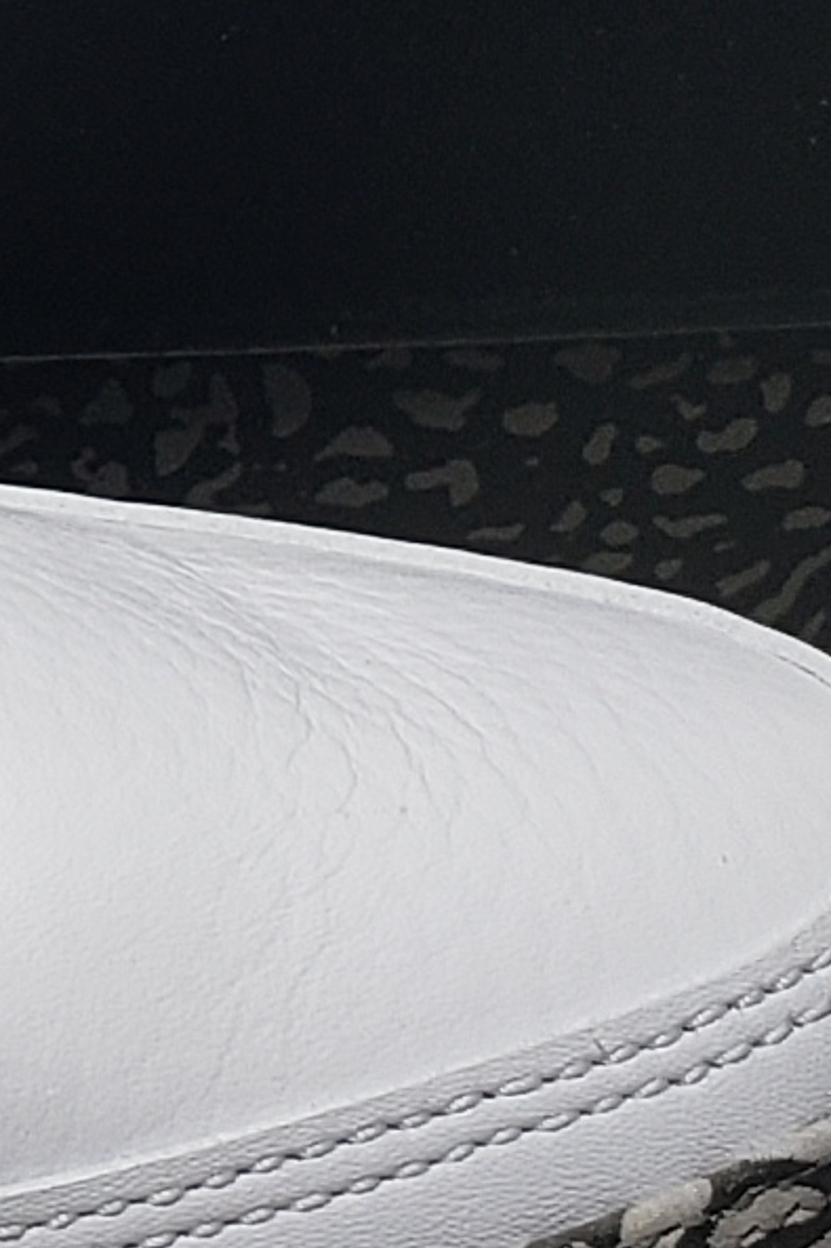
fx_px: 6374
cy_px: -322
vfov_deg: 10.9
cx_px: -1452
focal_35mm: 184
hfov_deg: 6.9
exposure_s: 1/198
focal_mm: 4.3
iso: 50
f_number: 2.4
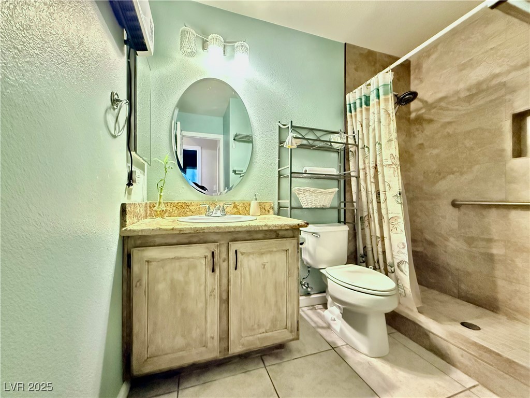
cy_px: 199
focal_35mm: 14
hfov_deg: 102.1
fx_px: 214
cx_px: 265
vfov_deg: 85.7
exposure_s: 1/30
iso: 2500
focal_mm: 2.22
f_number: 2.2
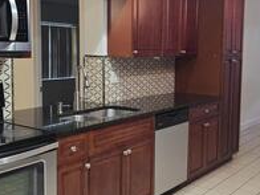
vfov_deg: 30.9
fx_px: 353
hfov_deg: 40.4
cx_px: 122
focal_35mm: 47
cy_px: 90
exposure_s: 1/120
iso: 500
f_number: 1.7
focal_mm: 6.3
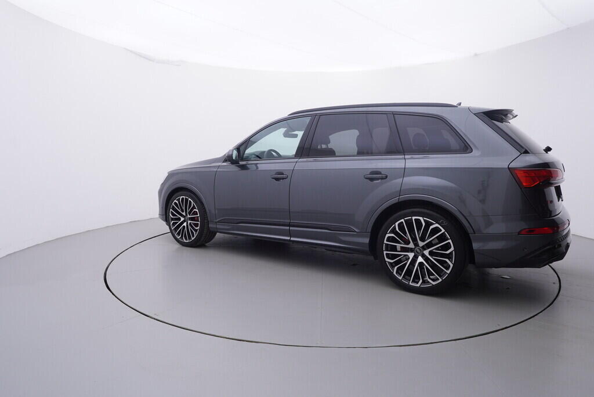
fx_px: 371
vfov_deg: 56.2
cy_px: 198
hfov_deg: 77.3
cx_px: 297
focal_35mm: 22
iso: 200
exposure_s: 1/80
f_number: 5
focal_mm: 15
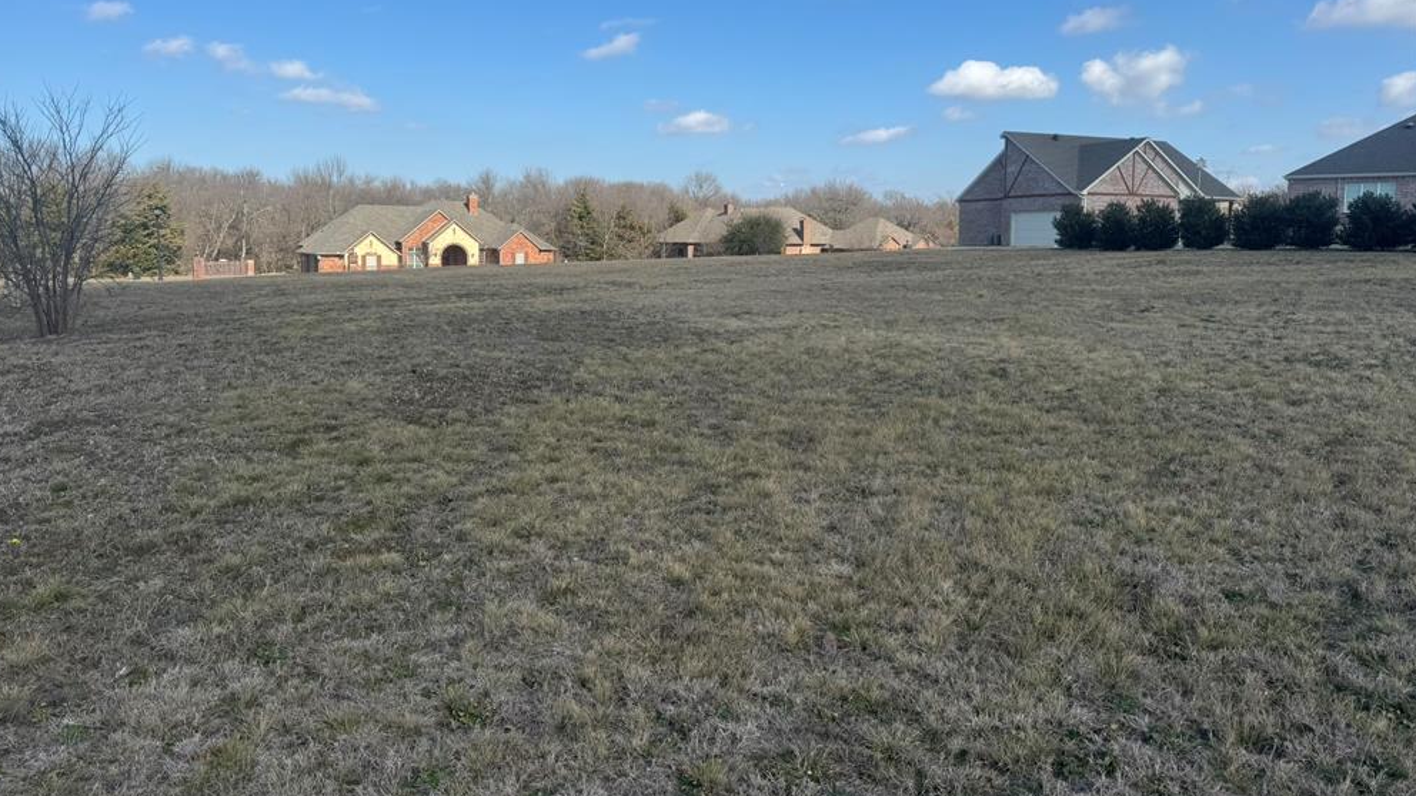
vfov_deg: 42.7
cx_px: 689
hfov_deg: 69.8
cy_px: 312
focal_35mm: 27
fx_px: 1014
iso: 80
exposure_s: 1/4310
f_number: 1.78
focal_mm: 6.76
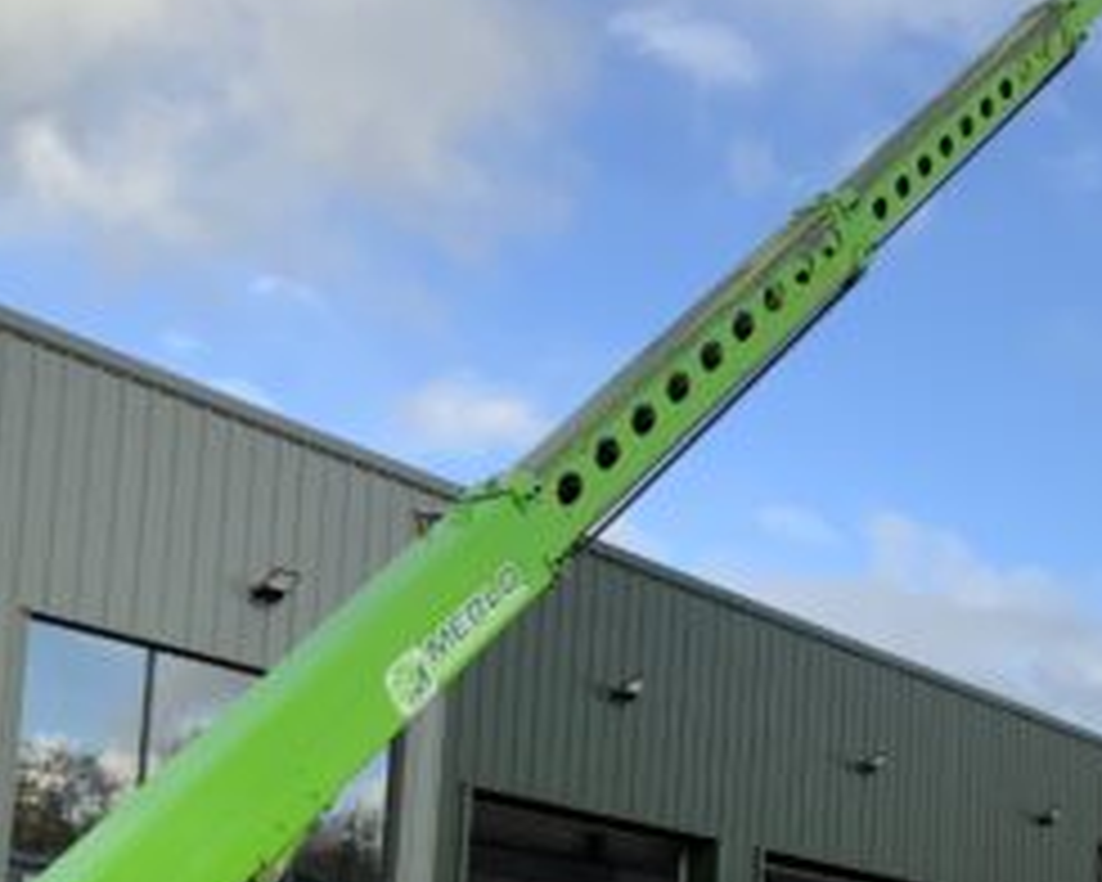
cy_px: 738
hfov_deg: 25.7
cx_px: 643
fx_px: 2414
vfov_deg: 20.4
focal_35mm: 74
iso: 16
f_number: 1.8
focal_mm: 3
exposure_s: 1/1144
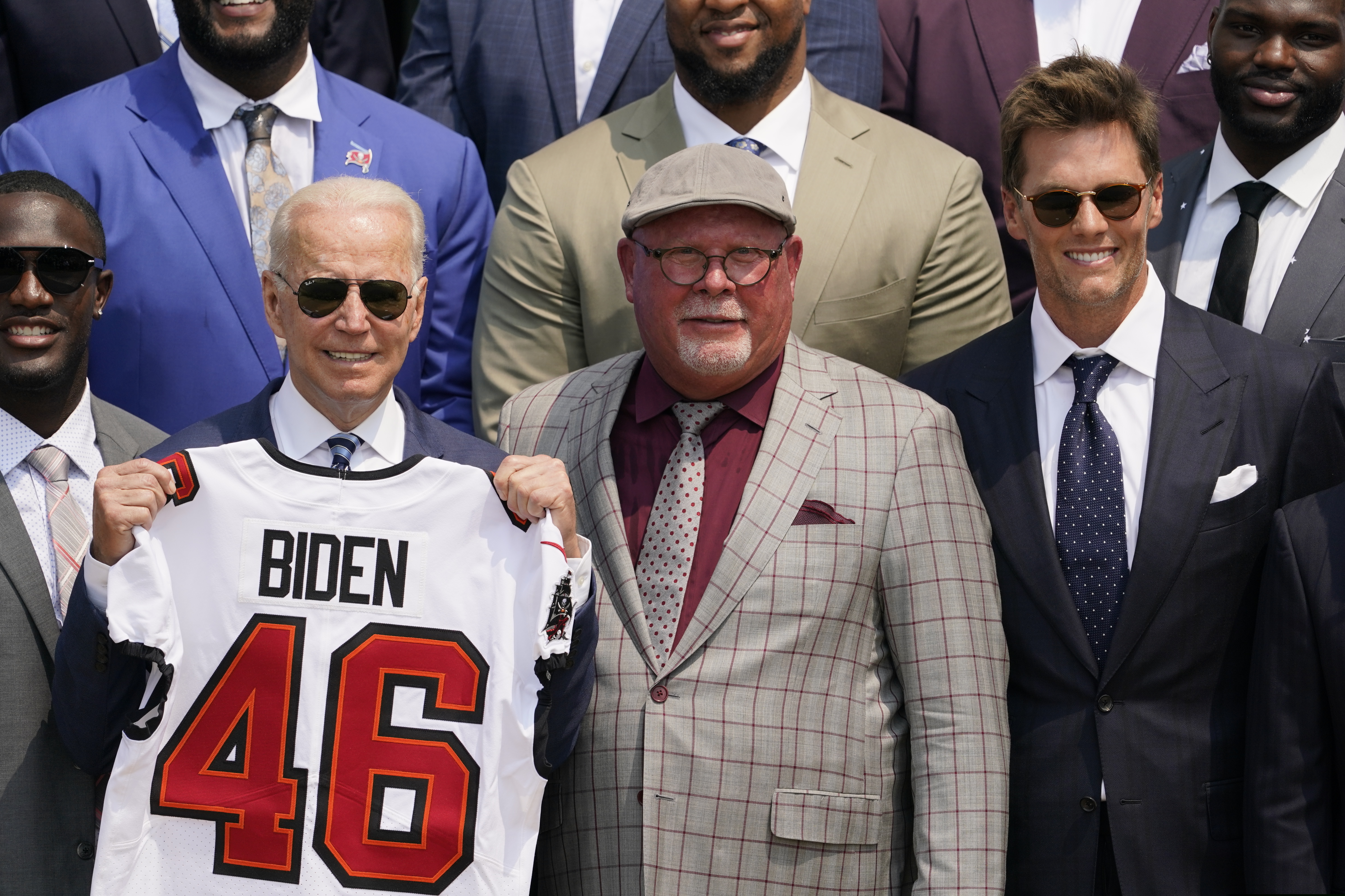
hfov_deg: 4.2
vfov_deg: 2.8
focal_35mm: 493
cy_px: 448
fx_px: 18418
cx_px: 672
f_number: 6.3
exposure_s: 1/1600
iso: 320
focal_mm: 493
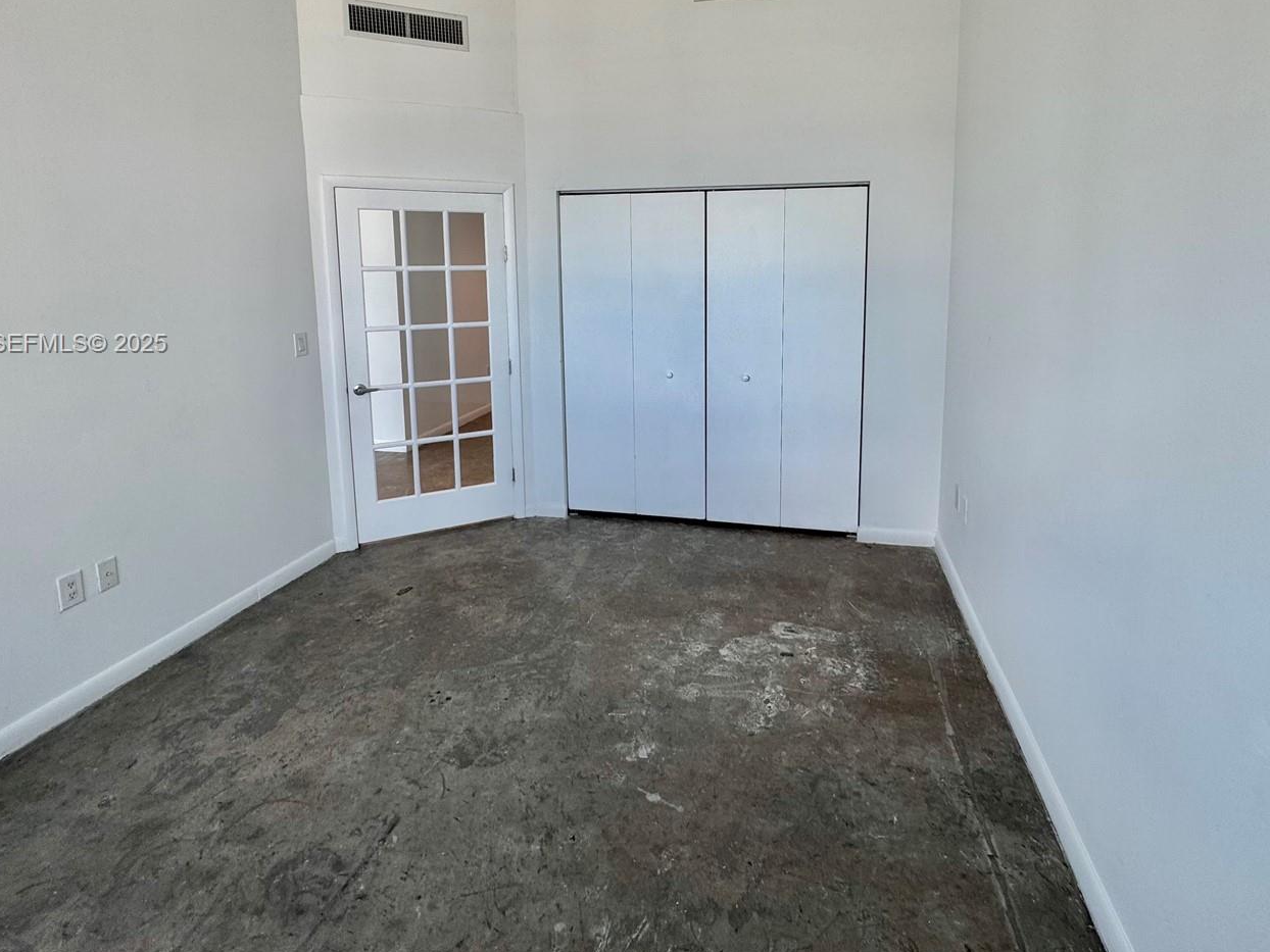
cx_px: 666
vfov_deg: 70.2
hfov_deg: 87.7
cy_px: 345
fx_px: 660
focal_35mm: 18
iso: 50
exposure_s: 1/120
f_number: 2.2
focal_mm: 2.22
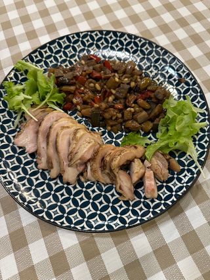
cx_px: 105
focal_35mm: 24
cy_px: 140
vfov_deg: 71.6
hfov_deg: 56.8
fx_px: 194
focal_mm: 6.86
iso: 500
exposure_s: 1/50
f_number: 1.78
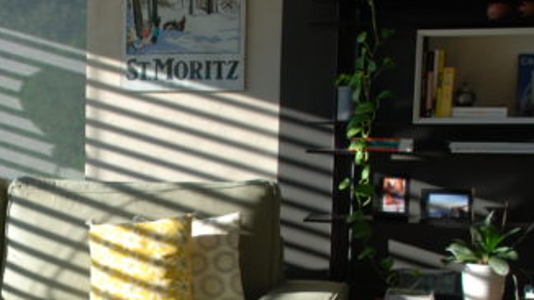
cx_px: 15
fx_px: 1260
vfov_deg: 13.4
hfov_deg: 23.1
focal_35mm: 89
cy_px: 280
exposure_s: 1/125
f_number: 5.6
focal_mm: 24
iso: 100
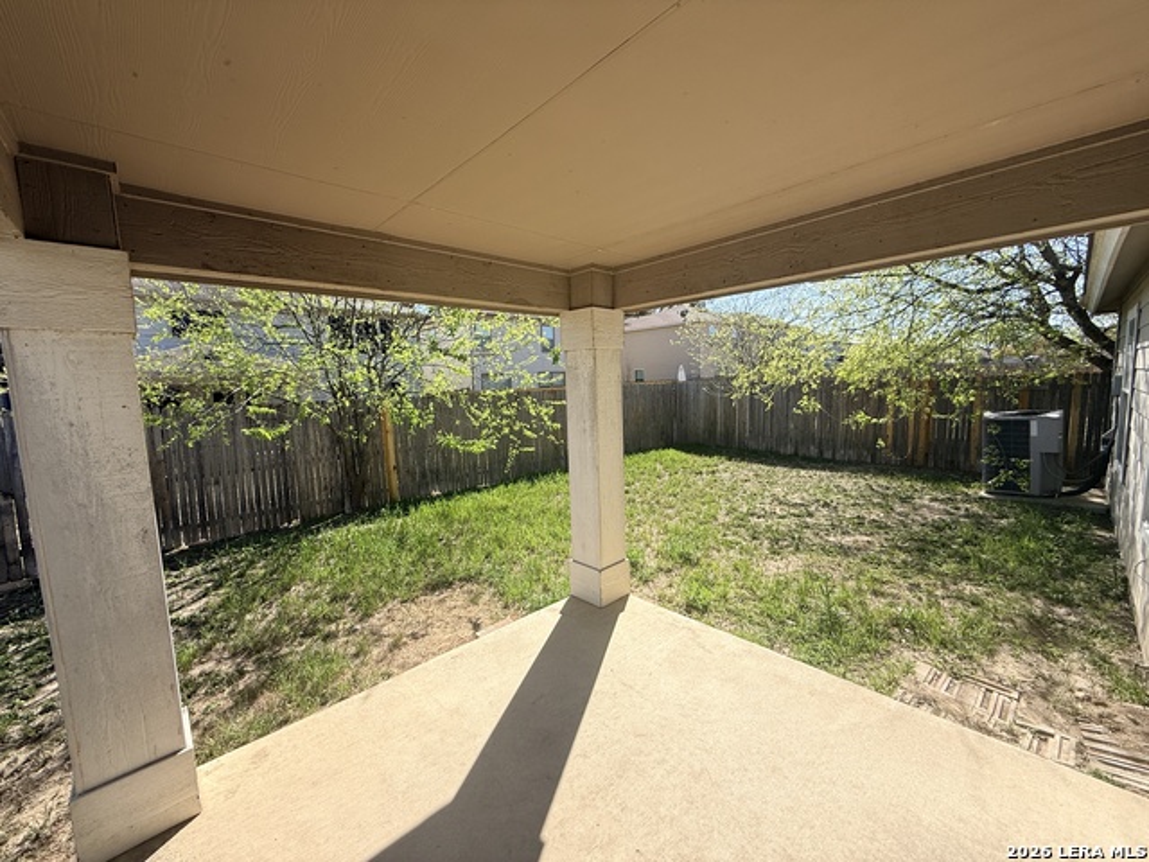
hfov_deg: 102.1
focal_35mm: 14
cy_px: 431
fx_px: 465
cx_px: 574
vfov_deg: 85.7
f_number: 2.2
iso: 50
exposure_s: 1/955
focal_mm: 2.22
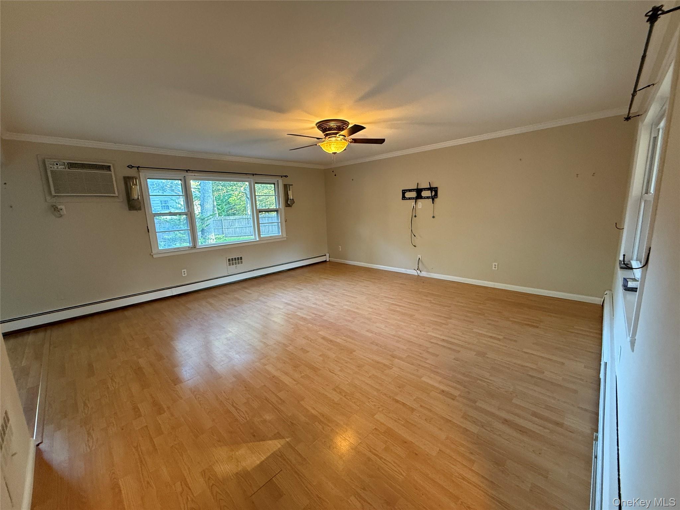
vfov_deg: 85.7
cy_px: 255
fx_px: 275
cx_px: 340
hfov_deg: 102.1
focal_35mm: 14
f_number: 2.2
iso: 320
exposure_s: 1/60
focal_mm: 2.22
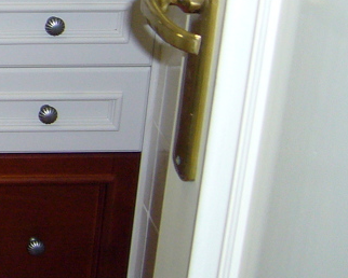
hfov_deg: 13.2
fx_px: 1350
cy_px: -57
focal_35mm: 131
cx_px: -293
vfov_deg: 11.6
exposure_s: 1/30
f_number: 2.9
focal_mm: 6
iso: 100
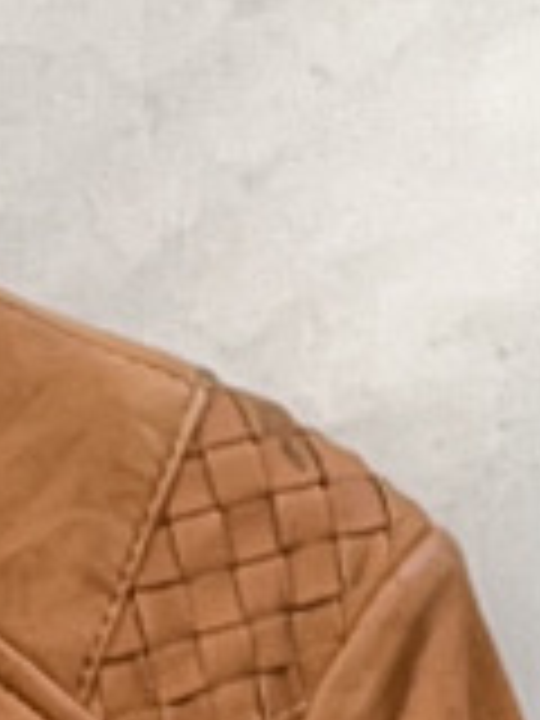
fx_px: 3786
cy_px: 1552
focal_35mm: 182
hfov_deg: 7.7
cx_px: -626
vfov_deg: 9.9
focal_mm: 5.1
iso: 50
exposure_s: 1/60
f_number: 1.6
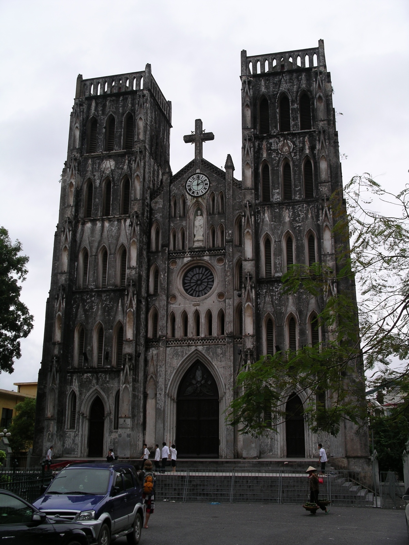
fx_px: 709
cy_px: 272
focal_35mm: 45
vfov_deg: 42.1
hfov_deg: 32.2
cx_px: 204
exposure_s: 1/320
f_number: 4.5
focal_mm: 9.3
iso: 64
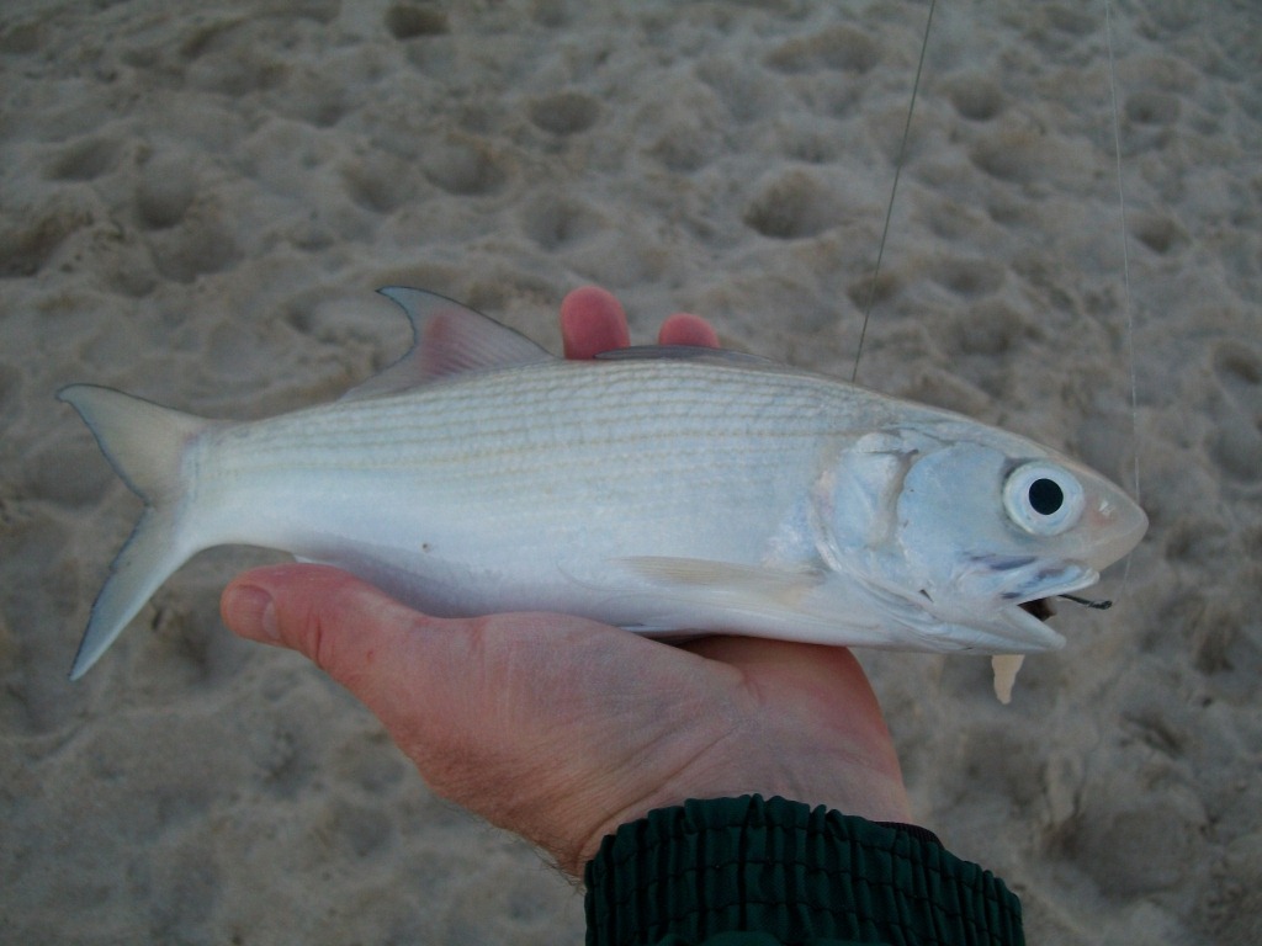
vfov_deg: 39.7
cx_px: 631
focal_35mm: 36
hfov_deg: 51.4
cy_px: 473
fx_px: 1312
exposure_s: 1/80
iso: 80
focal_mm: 6
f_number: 2.7
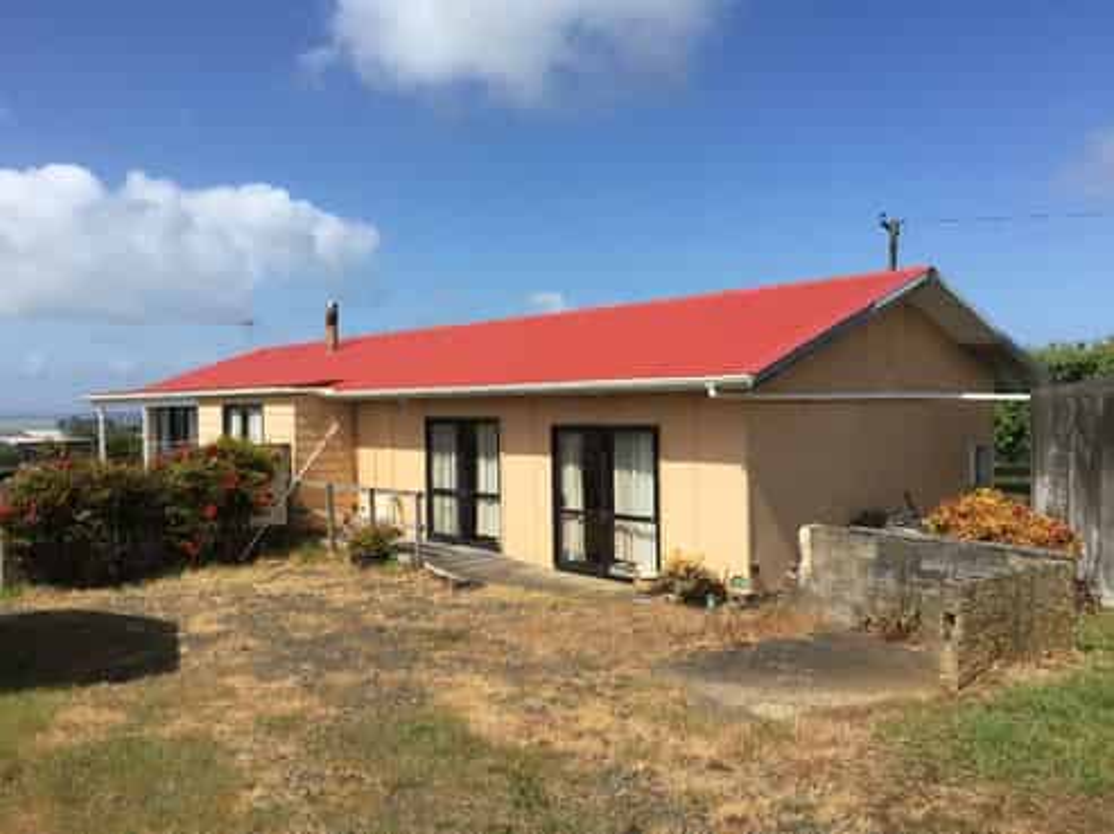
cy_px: 417
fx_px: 933
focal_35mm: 29
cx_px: 557
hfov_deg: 61.7
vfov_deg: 48.2
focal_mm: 4.15
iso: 32
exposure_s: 1/2825
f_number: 2.2
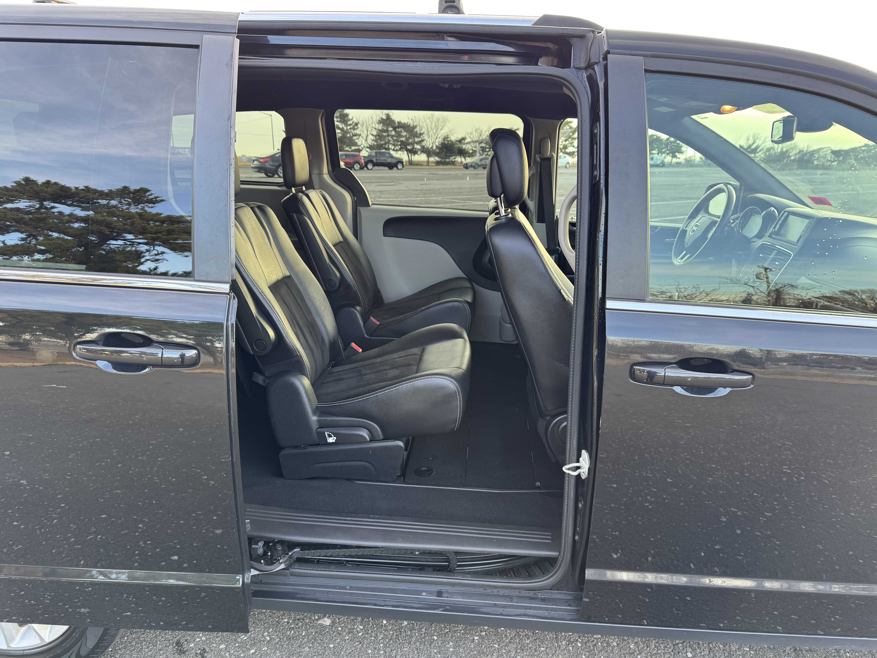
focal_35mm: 24
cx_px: 438
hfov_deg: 71.6
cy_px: 329
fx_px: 608
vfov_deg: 56.8
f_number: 1.78
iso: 80
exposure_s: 1/121
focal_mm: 6.76
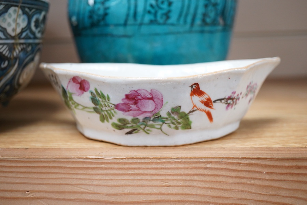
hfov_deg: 43.6
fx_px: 384
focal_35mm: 45
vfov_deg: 29.9
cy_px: 102
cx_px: 154
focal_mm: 30
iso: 1250
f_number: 4.5
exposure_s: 1/125
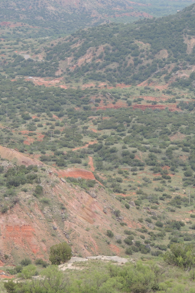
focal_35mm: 167
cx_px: 93
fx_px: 1357
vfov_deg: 12.3
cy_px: 113
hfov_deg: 8.2
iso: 100
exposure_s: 1/320
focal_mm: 21.4
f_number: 4.2
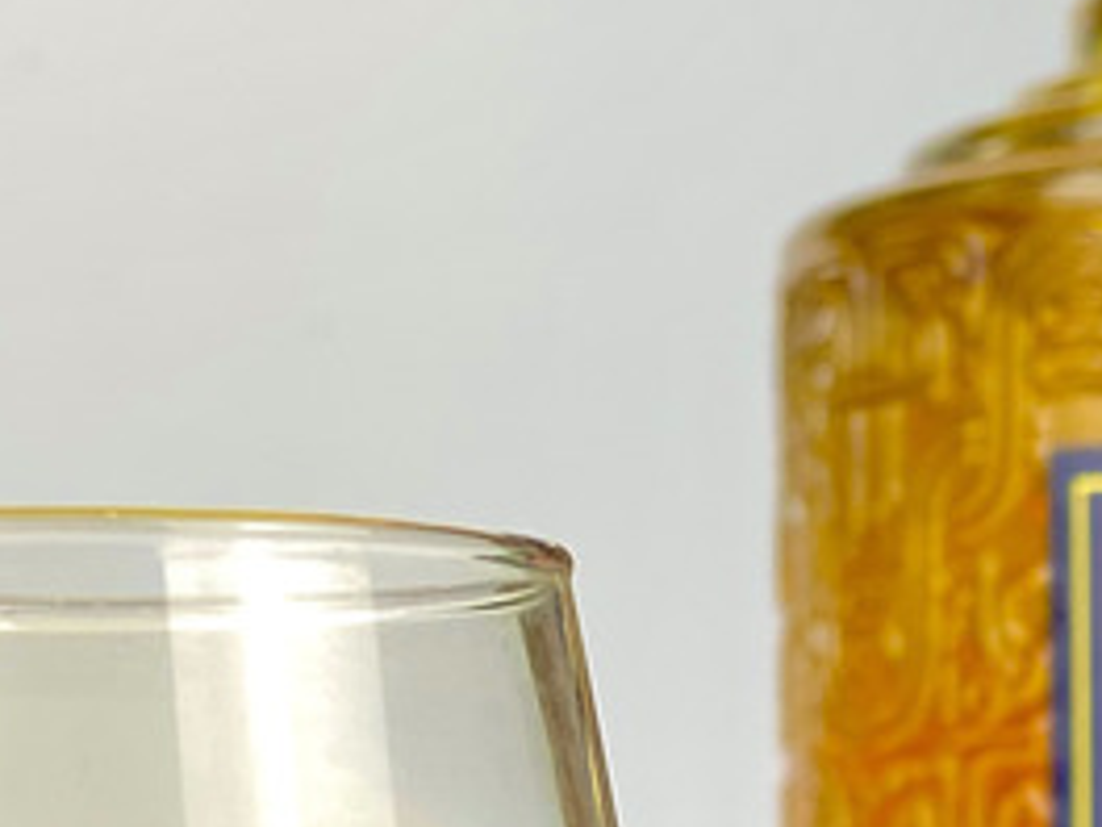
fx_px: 6271
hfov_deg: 10.0
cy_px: 1065
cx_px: 1002
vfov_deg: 7.5
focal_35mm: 197
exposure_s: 1/100
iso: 25
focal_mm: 6
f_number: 2
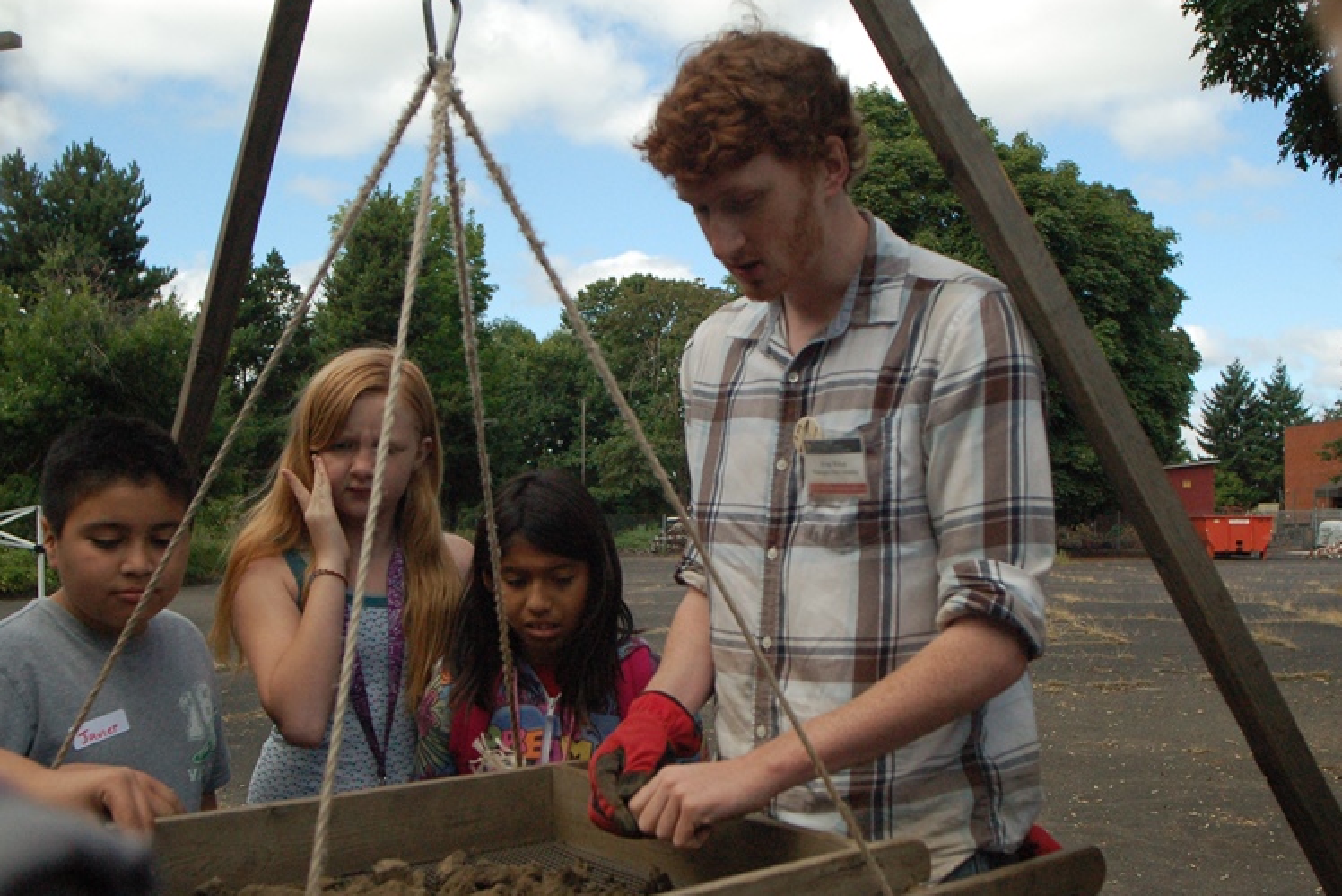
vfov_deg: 33.4
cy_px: 453
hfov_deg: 48.4
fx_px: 1491
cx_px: 660
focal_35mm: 40
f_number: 6.3
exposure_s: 1/3200
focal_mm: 26
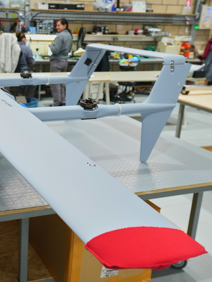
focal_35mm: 47
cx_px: 31
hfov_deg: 29.9
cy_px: 141
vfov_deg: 40.4
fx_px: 384
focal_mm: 32
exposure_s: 1/125
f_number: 4.5
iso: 800
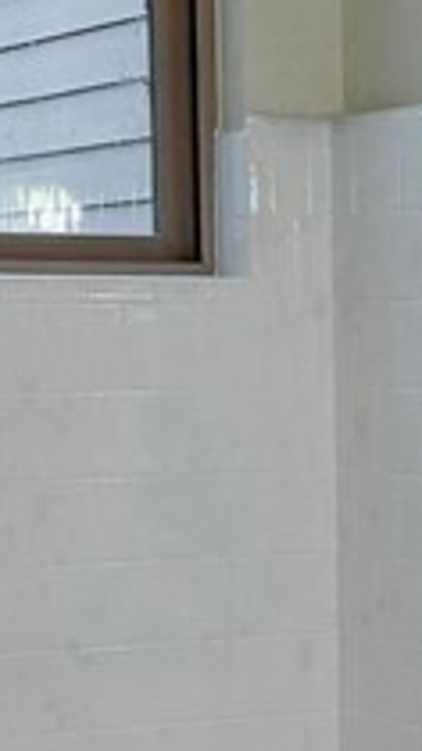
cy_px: 958
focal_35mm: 138
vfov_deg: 14.9
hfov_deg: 8.8
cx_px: 361
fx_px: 2747
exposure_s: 1/120
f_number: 1.6
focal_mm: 5.96
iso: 64
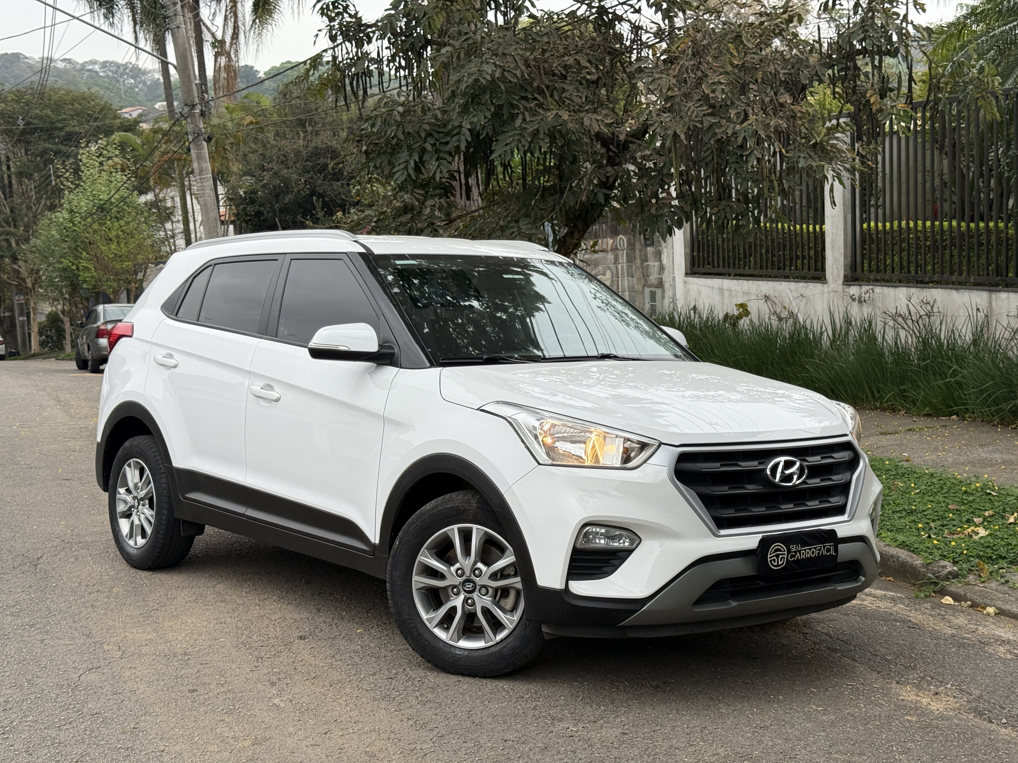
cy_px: 382
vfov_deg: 30.3
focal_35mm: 48
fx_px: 1412
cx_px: 509
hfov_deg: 39.7
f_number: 1.78
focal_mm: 6.76
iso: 64
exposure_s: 1/1242
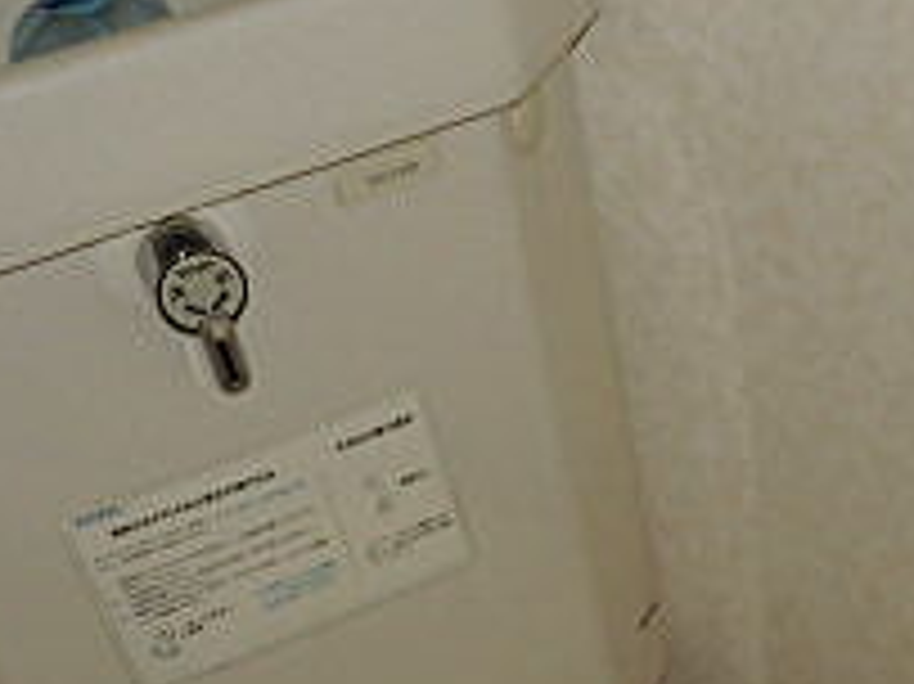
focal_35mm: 79
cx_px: 887
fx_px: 2085
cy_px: 819
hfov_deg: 23.8
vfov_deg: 17.8
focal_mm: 4.5
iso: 64
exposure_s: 1/15
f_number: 3
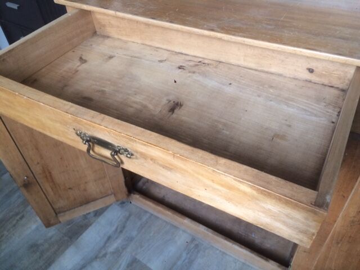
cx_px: 180
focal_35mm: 29
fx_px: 302
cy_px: 135
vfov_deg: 48.2
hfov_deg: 61.7
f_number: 2.2
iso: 80
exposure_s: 1/33
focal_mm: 4.15
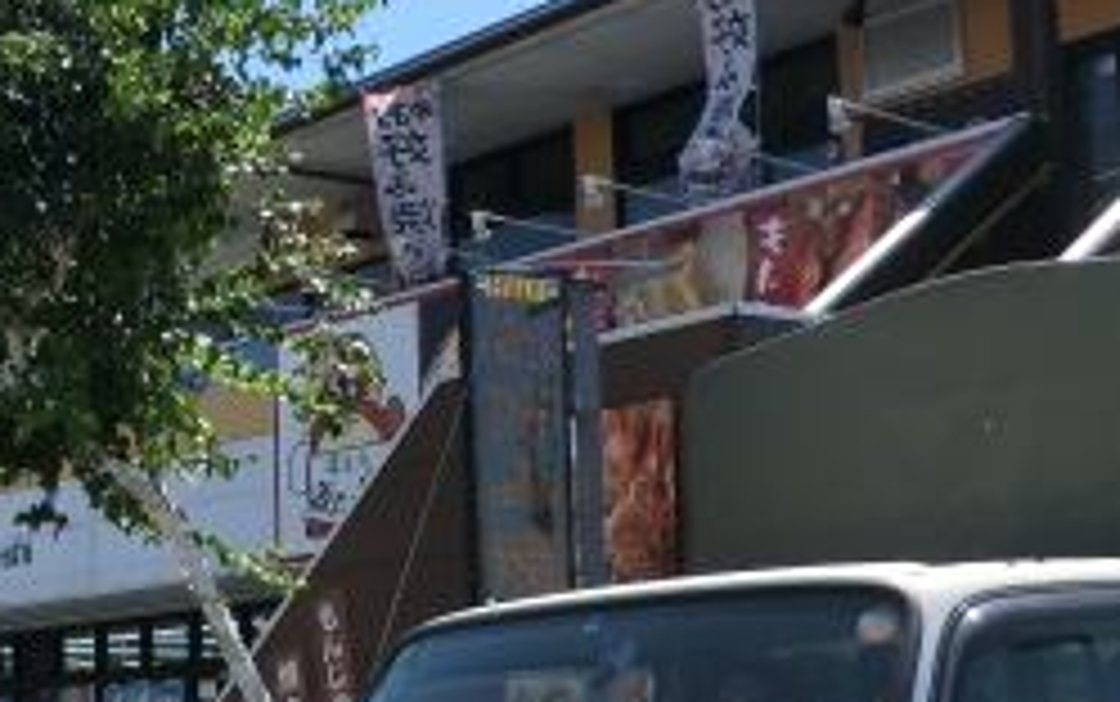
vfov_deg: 16.5
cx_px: 216
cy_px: 410
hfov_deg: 25.7
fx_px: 2413
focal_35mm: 79
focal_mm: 5.2
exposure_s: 1/800
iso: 80
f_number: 3.5
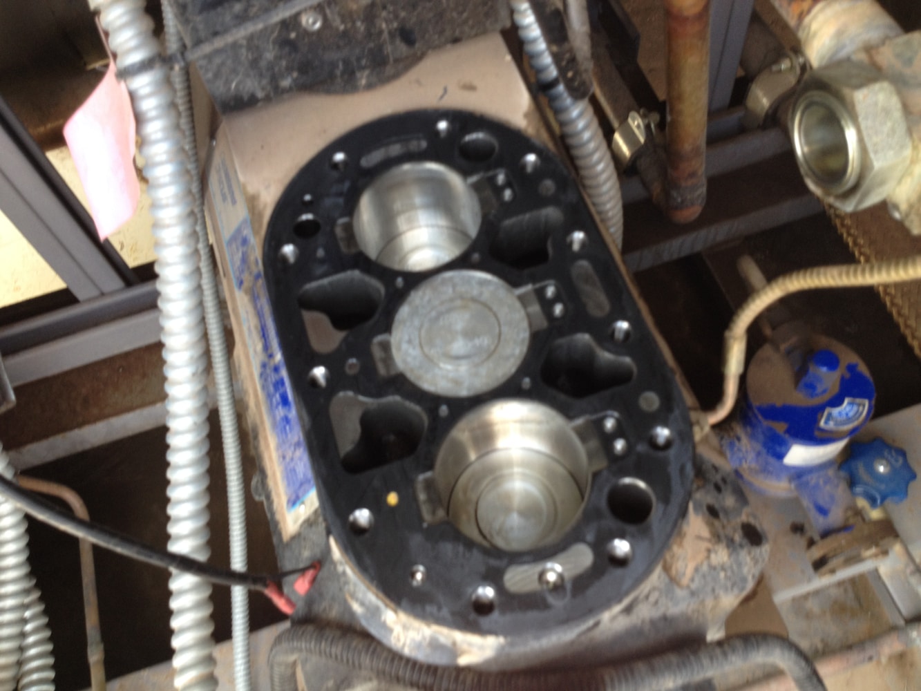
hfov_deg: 52.6
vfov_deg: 40.7
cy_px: 346
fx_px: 931
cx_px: 460
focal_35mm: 35
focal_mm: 4.28
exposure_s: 1/30
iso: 50
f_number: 2.4
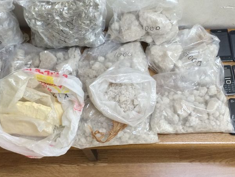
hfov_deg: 37.4
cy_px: 62
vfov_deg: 28.4
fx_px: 346
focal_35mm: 51
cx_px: 132
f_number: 2.2
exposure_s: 1/30
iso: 125
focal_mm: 4.12
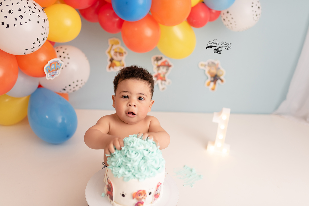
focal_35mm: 35
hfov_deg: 54.4
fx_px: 301
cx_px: 154
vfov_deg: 37.9
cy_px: 103
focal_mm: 35
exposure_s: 1/125
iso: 125
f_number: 1.8
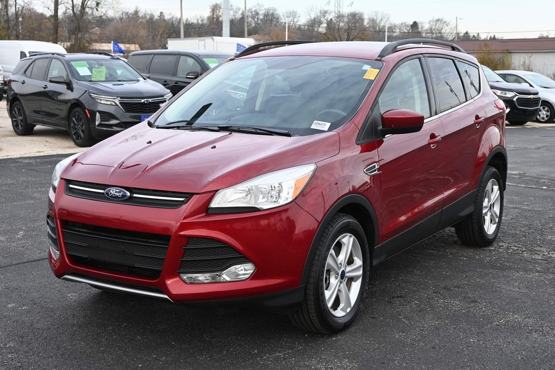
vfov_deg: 27.3
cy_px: 185
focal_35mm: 50
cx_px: 278
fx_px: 763
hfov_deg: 40.0
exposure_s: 1/250
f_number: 5.6
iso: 200
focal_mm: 33
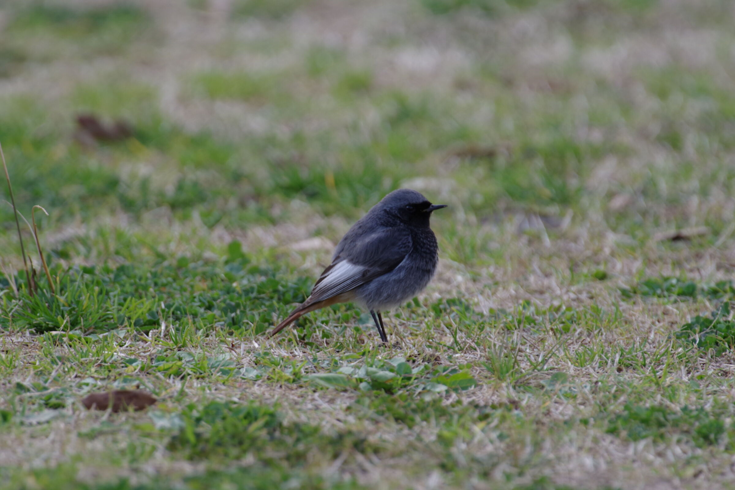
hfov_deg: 2.1
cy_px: 245
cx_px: 368
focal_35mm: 963
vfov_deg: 1.4
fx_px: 19660
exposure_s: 1/100
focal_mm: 630
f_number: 8
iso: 200
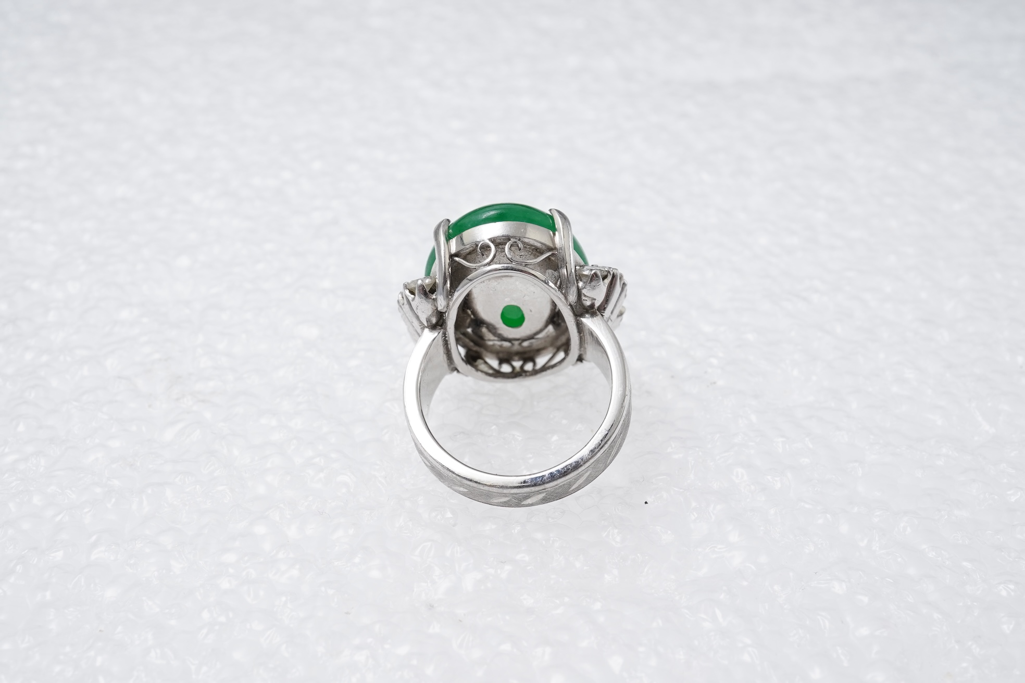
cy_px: 342
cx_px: 512
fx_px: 1281
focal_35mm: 45
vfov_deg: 29.9
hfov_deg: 43.6
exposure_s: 1/125
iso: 500
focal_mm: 30
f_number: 22
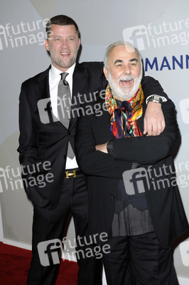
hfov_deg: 21.9
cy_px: 142
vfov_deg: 32.4
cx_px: 94
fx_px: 489
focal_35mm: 62
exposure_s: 1/160
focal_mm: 62
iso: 640
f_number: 6.3
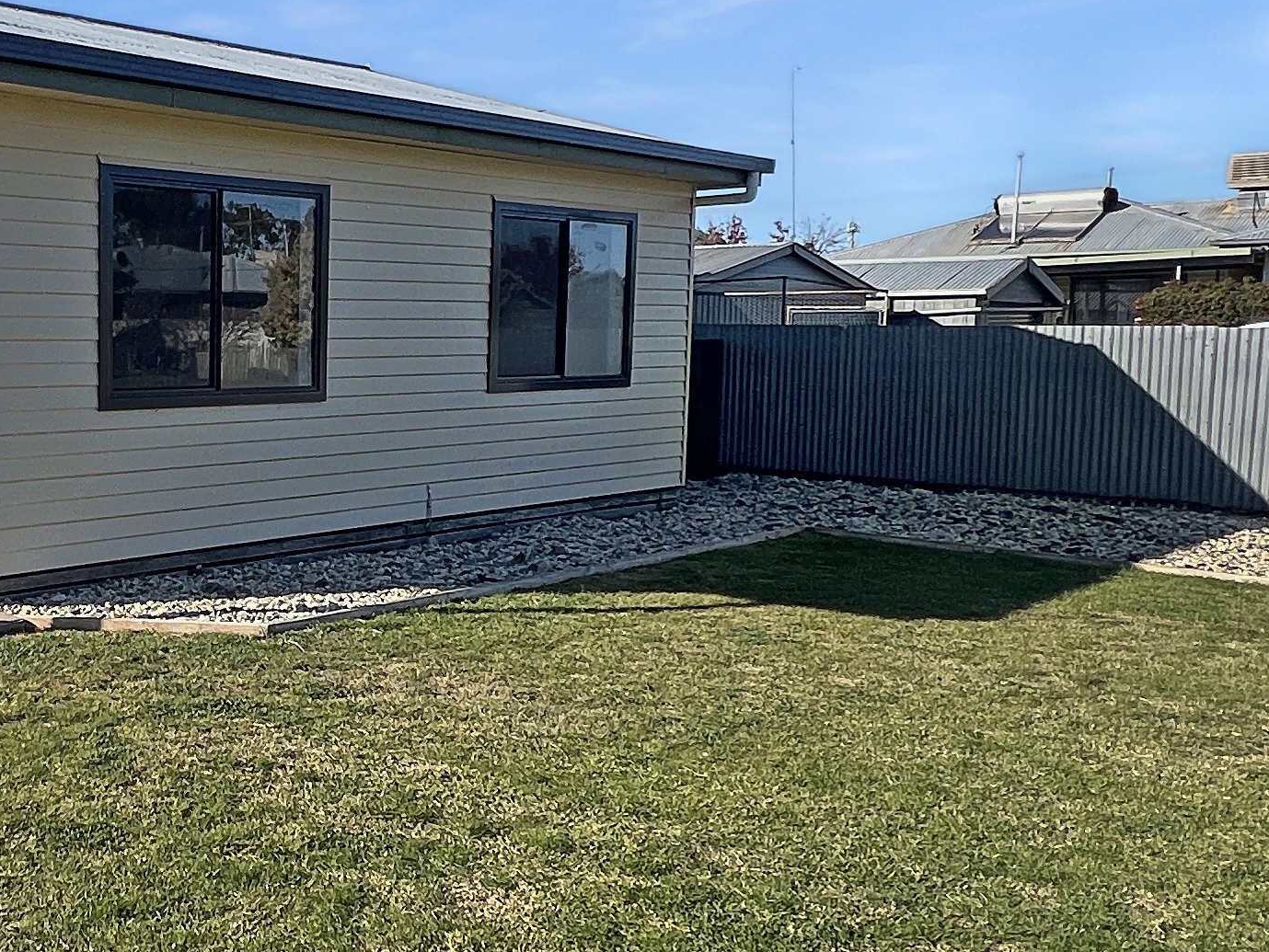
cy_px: 488
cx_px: 85
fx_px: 1393
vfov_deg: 37.7
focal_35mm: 38
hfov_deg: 43.8
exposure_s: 1/1783
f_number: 1.8
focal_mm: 1.57
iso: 32
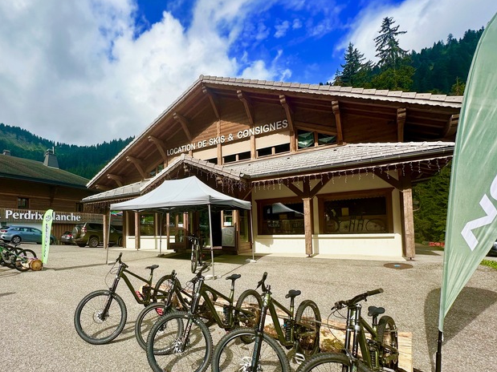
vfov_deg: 68.1
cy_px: 220
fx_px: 273
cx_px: 180
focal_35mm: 19
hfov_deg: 82.7
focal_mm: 2.22
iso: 40
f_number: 2.2
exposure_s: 1/1182
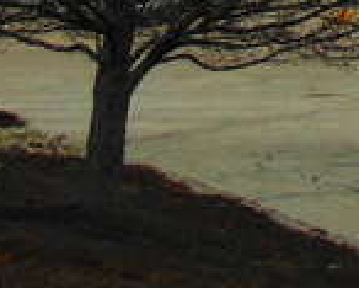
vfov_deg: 8.7
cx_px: 890
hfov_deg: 10.3
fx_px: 1701
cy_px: -411
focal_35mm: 160
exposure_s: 1/640
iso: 80
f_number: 3.1
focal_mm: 5.4
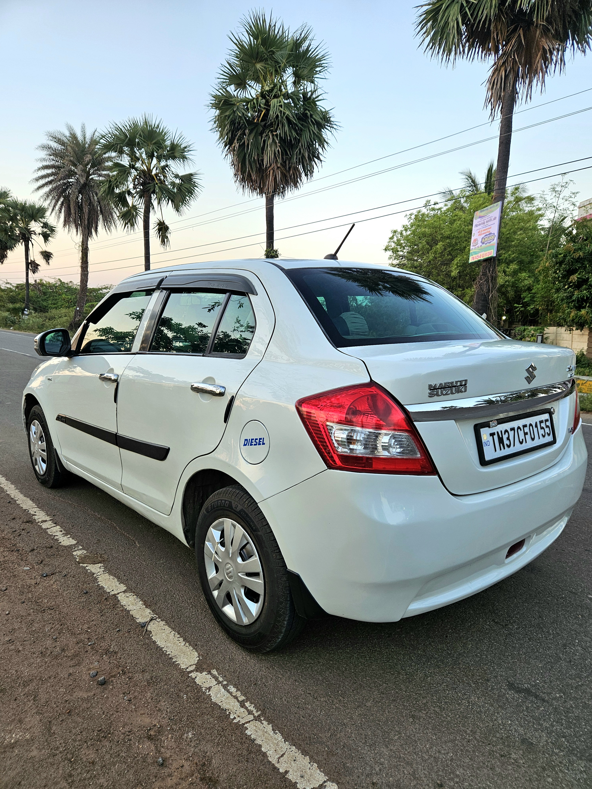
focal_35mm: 23
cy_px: 394
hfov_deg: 58.9
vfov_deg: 73.9
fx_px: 524
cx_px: 296
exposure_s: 1/101
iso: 40
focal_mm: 5.4
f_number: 1.8
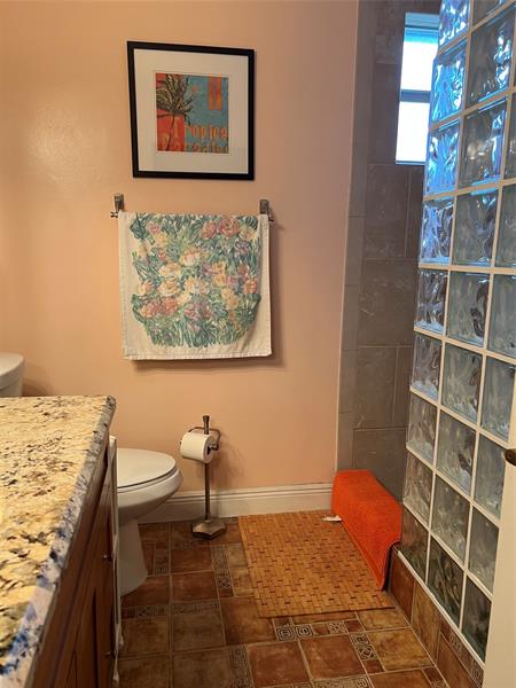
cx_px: 258
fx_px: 517
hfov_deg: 53.1
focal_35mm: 26
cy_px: 344
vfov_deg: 67.3
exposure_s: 1/60
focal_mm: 5.7
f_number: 1.5
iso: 100
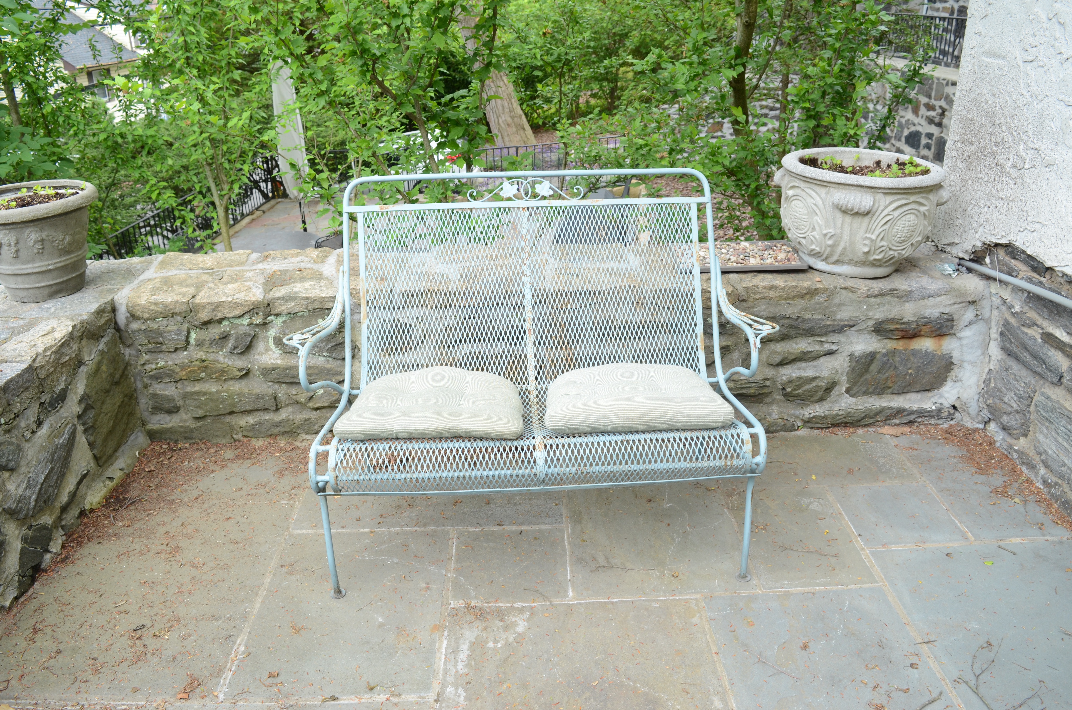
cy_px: 355
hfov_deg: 67.5
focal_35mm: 27
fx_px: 802
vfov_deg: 47.7
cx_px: 536
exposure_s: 1/160
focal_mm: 18
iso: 500
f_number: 5.6
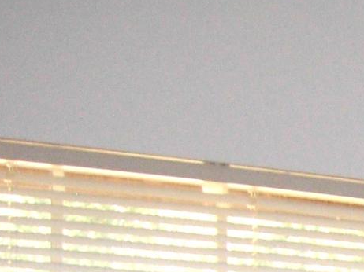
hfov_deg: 7.5
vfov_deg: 5.9
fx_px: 2459
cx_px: 1044
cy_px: 849
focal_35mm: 234
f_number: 2.7
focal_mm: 7.5
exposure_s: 1/98.7
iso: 109
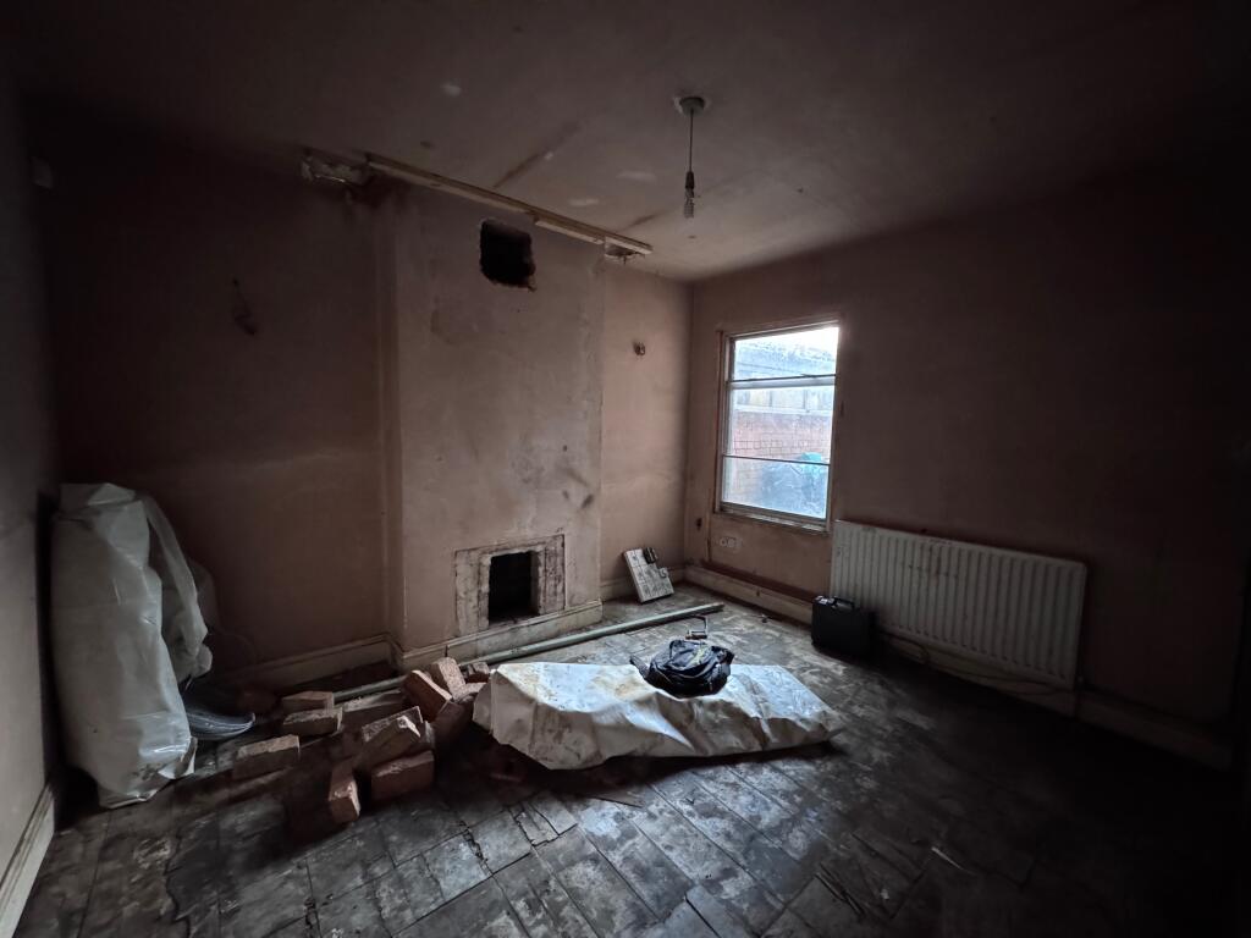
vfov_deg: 85.7
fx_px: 506
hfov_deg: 102.1
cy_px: 469
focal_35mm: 14
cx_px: 626
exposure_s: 1/40
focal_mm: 2.22
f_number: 2.2
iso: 1250
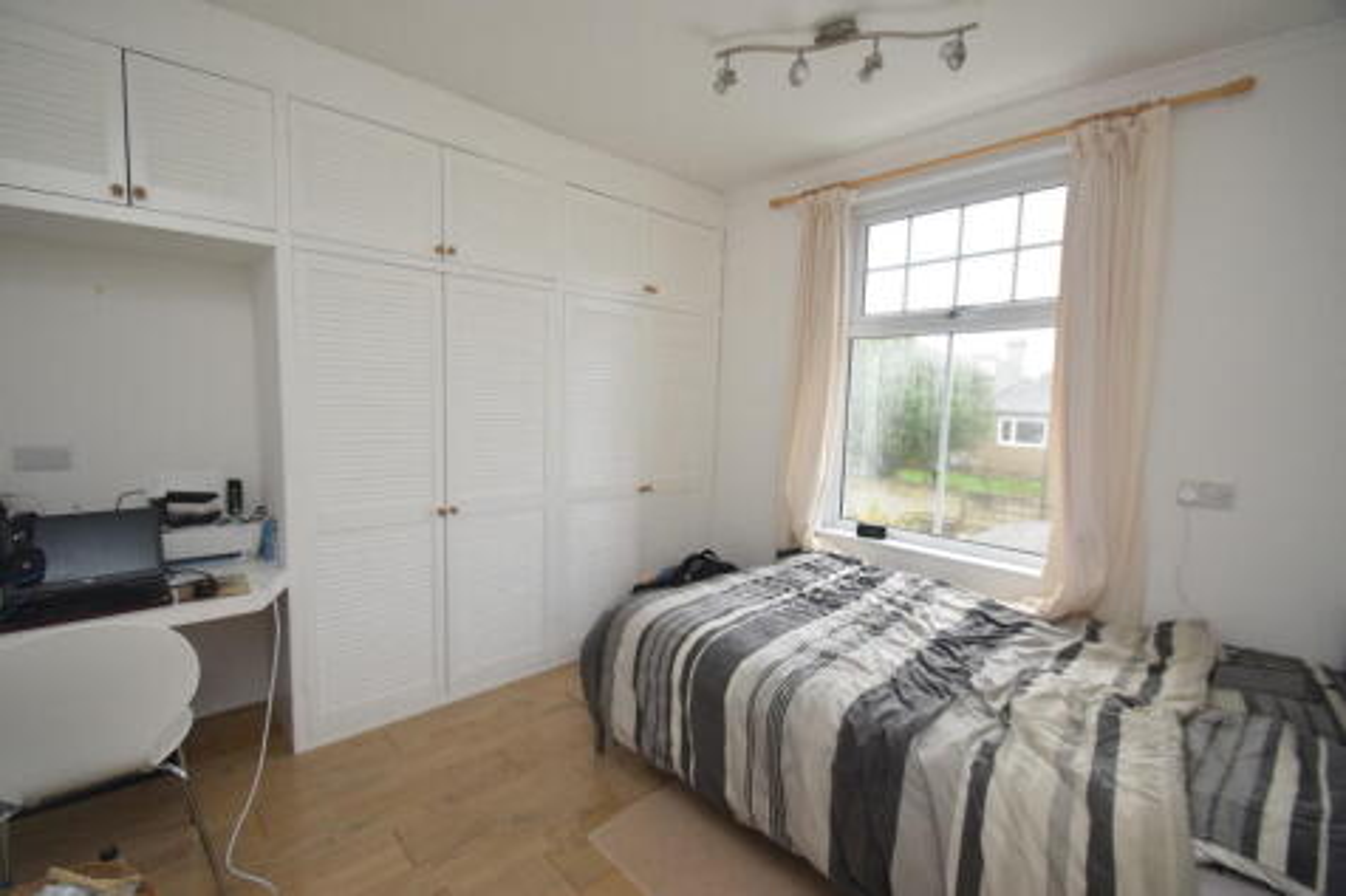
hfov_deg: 100.4
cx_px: 673
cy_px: 448
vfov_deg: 77.3
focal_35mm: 15
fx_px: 561
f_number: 5.6
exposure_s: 1/125
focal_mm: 10
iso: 640
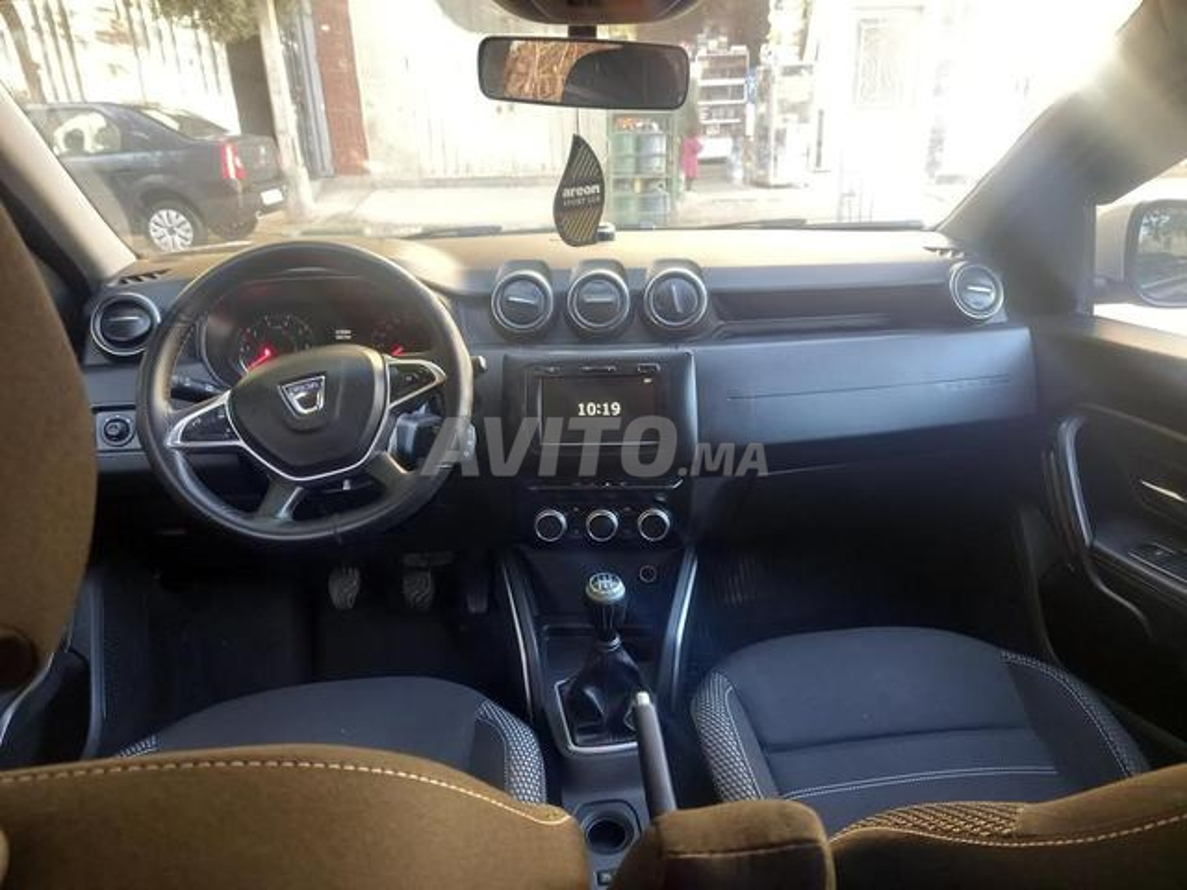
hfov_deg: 69.4
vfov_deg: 54.9
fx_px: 857
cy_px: 445
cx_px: 594
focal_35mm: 25
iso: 250
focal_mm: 4.6
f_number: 2
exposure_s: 1/24
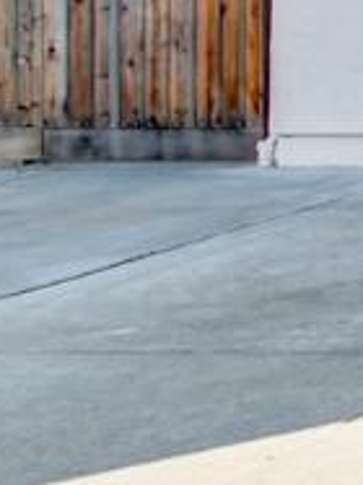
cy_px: -207
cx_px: 1556
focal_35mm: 108
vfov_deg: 16.8
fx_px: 1512
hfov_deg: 7.5
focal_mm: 14
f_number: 14
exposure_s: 1/25
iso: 100
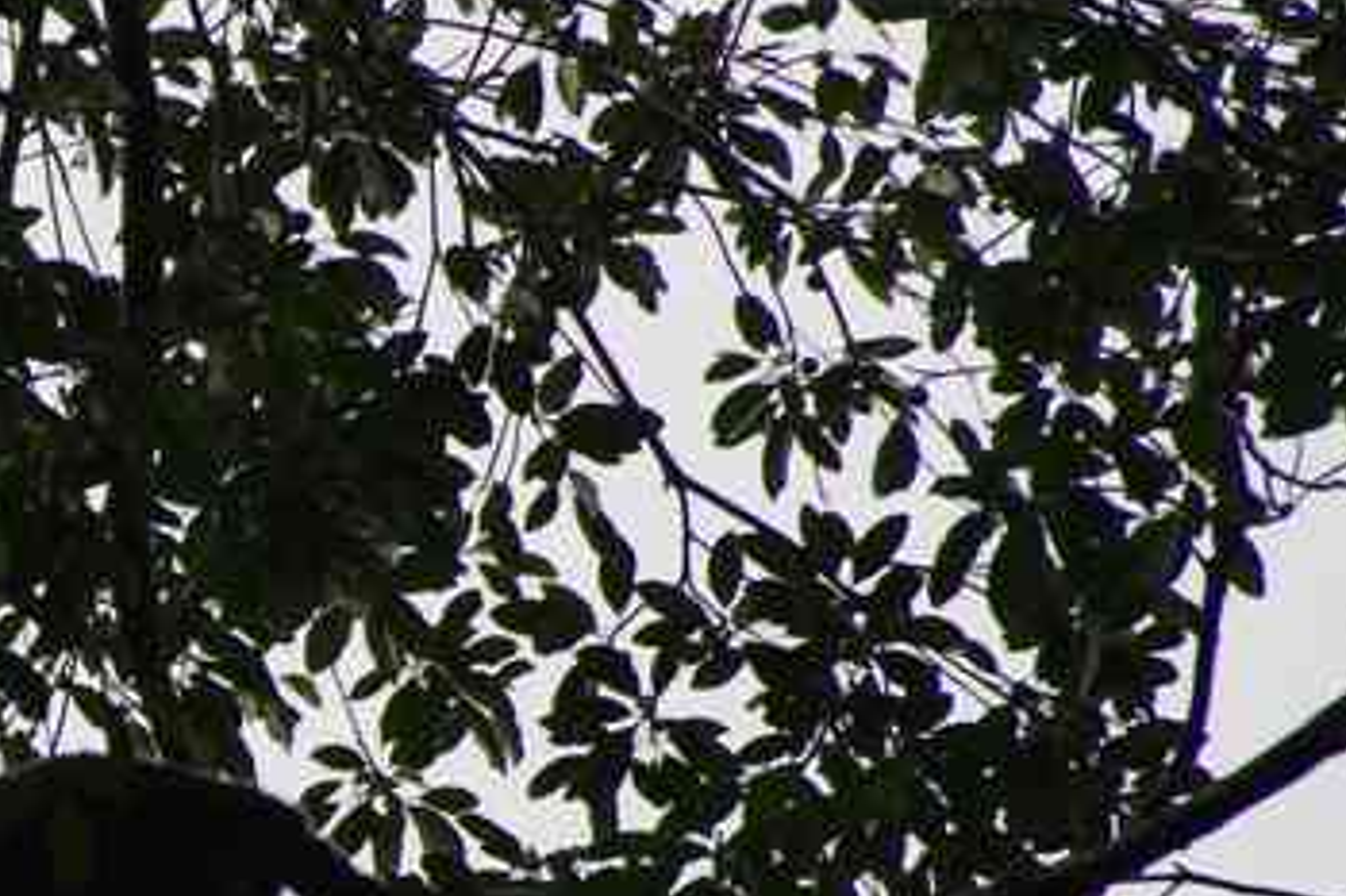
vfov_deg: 1.3
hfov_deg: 1.9
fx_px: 39985
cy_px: 561
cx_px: -87
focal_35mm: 1070
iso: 1600
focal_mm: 250
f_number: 10
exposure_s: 1/320
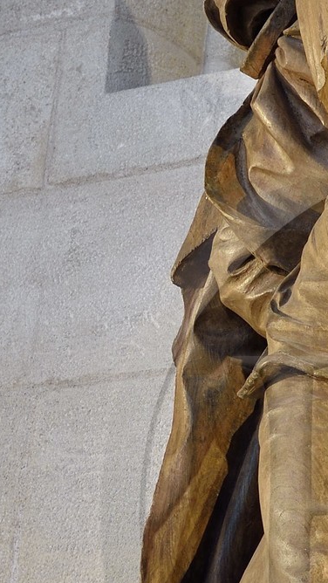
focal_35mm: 113
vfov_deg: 18.6
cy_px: 518
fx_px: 1746
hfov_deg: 10.4
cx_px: 501
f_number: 8
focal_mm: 30
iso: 800
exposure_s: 1/13
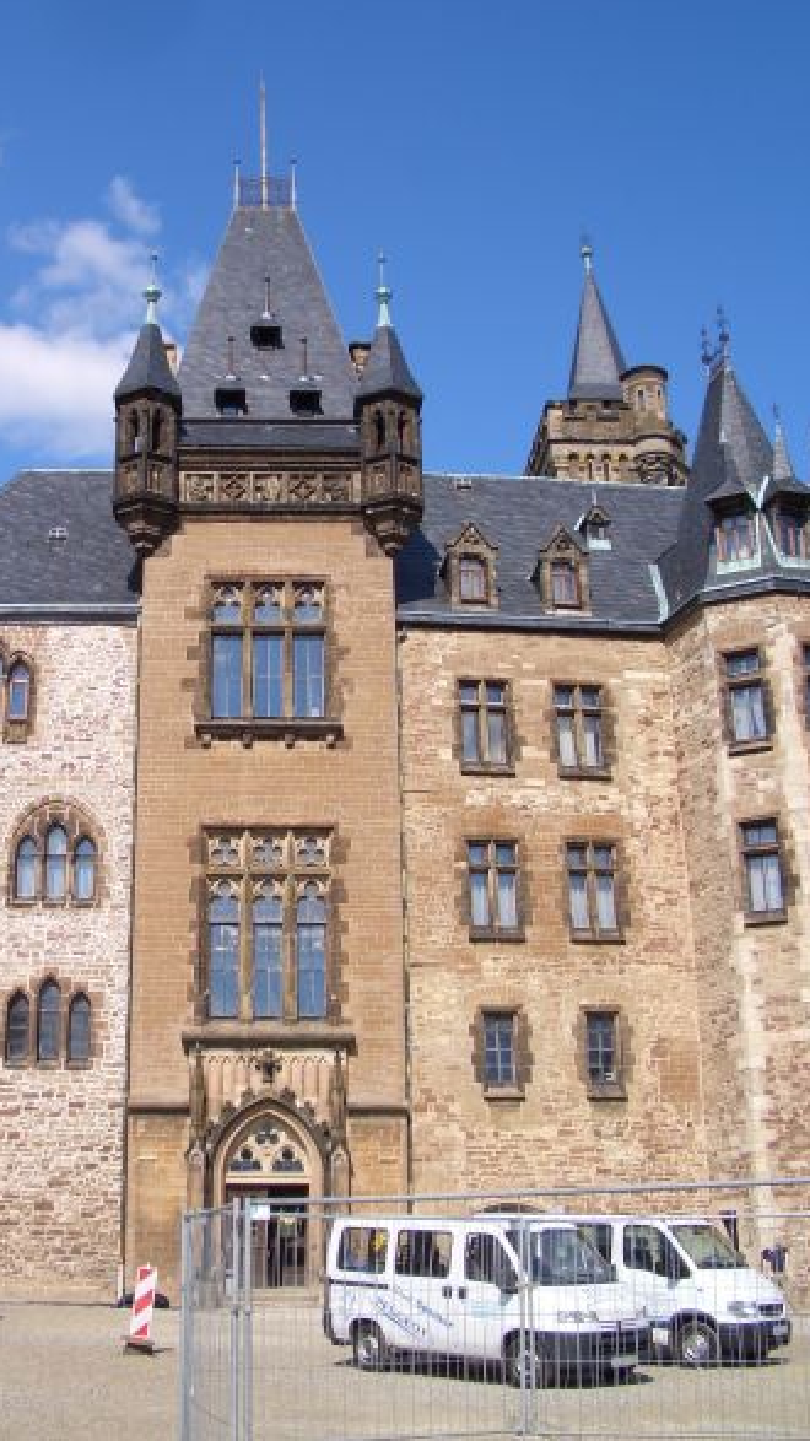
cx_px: 268
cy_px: 707
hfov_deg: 30.2
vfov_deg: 51.6
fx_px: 1490
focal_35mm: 39
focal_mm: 5.8
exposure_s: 1/400
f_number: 4.3
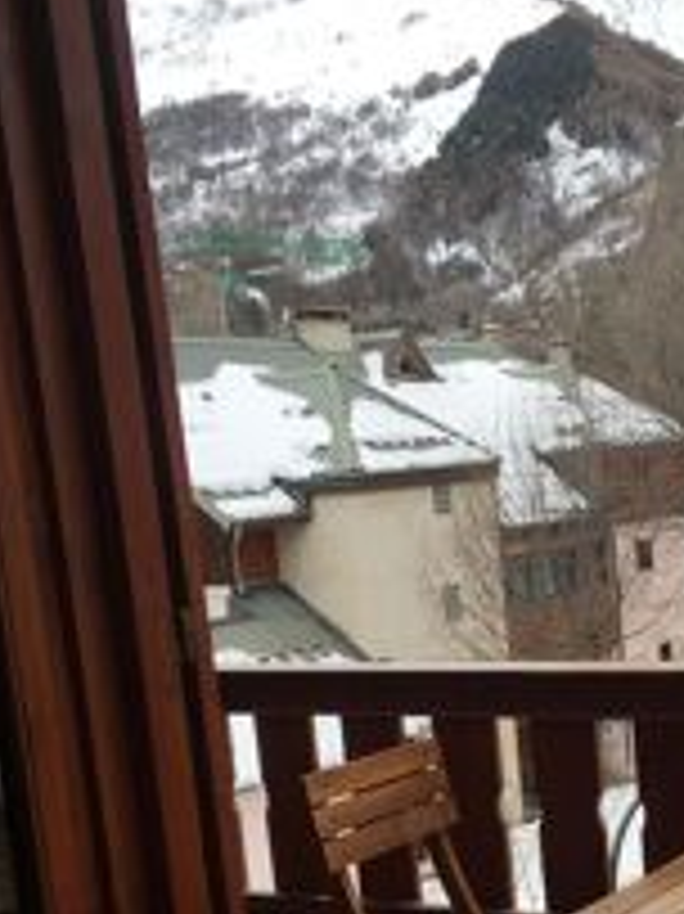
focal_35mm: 61
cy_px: 727
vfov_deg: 30.9
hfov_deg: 23.1
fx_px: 1609
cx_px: 666
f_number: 2.2
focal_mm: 4.15
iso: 25
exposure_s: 1/481
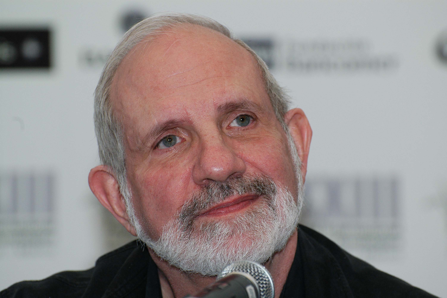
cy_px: 149
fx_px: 3629
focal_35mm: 292
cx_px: 224
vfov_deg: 4.7
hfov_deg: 7.0
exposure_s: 1/60
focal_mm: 195
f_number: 6.3
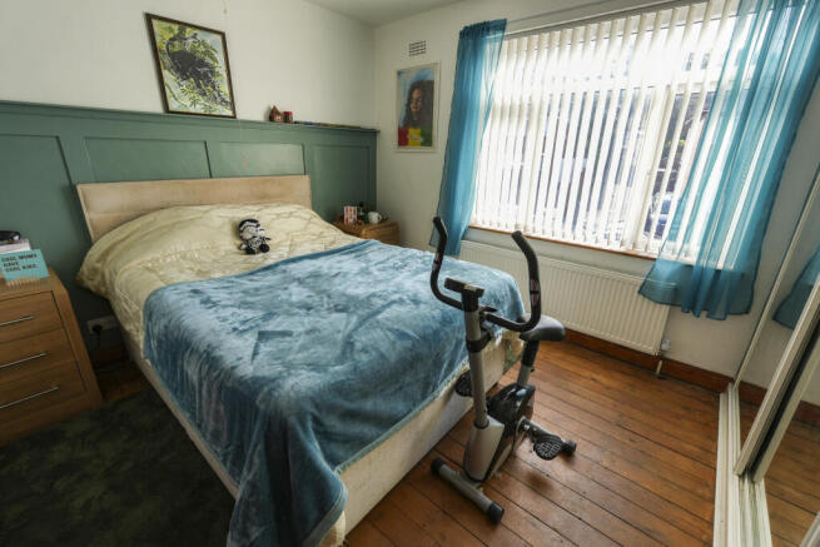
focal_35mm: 15
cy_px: 274
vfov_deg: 77.4
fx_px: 342
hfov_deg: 100.4
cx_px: 410
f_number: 4.5
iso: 100
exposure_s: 1/80
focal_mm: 10
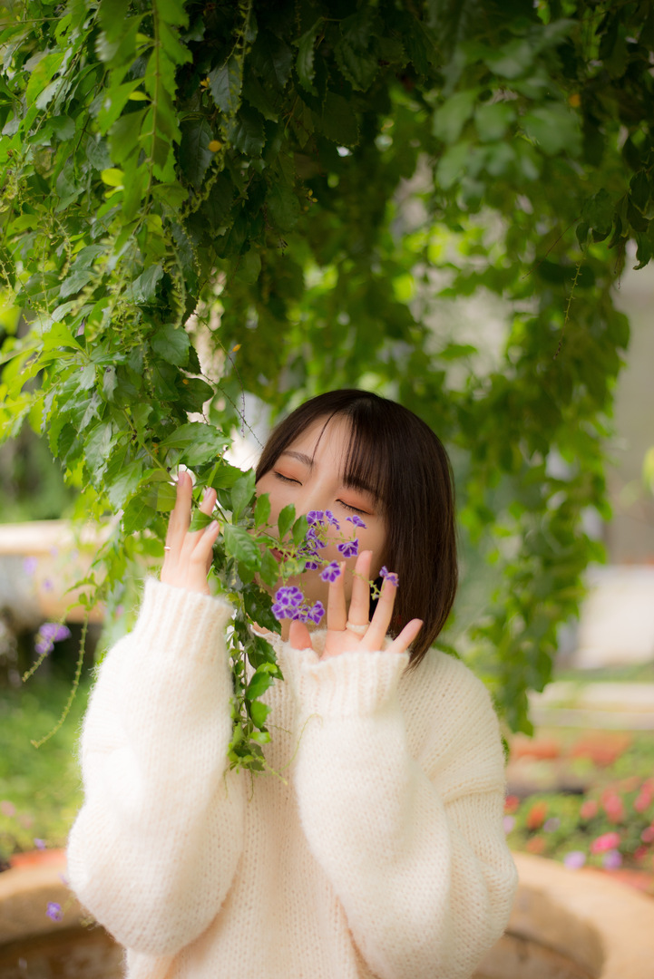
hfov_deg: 27.0
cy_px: 490
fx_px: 1361
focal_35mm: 50
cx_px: 327
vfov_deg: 39.6
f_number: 1.8
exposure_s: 1/200
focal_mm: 50
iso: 500
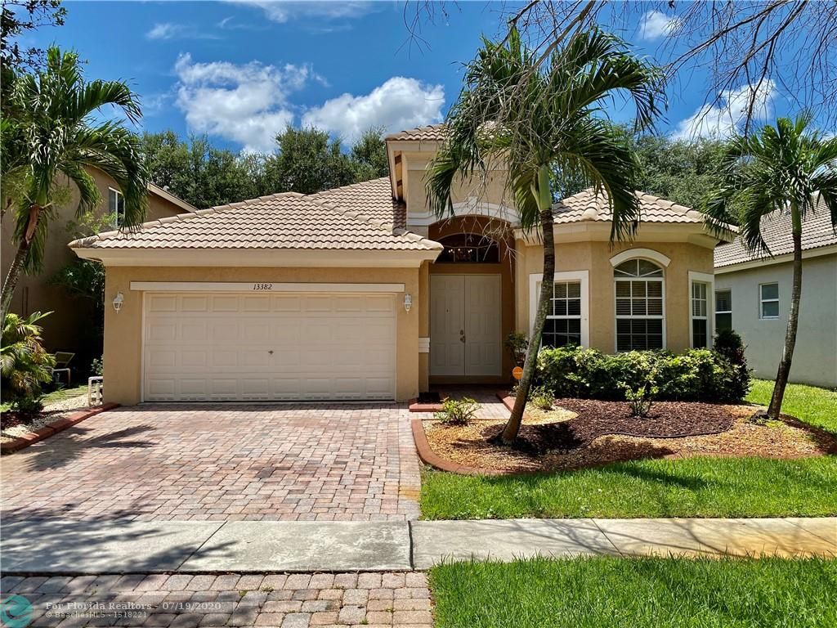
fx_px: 629
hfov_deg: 67.3
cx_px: 418
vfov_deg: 53.1
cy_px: 314
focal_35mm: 26
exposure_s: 1/2890
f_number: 1.8
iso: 32
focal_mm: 4.25
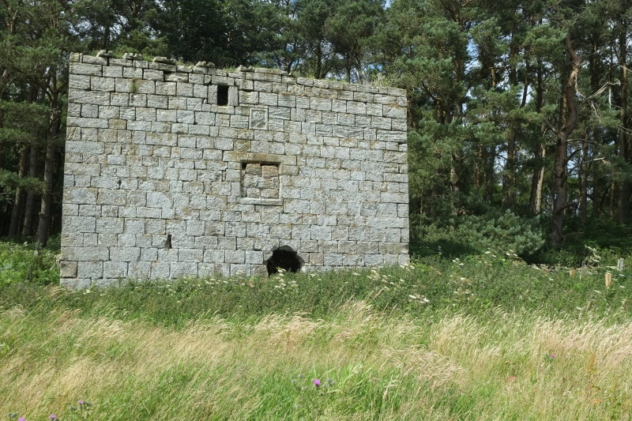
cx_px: 316
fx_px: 614
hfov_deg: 54.4
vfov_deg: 37.8
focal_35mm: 35
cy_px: 210
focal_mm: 23
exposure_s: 1/400
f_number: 6.4
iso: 200
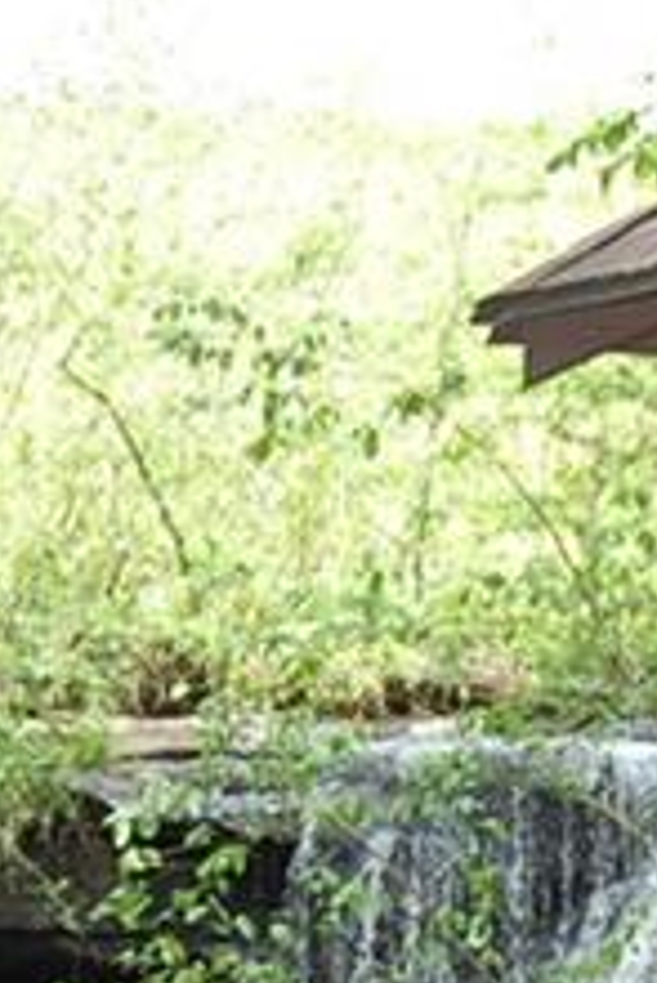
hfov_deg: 9.0
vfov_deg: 13.1
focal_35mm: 153
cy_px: 1193
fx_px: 4181
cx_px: 532
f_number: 3.8
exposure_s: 1/320
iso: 400
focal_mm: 22
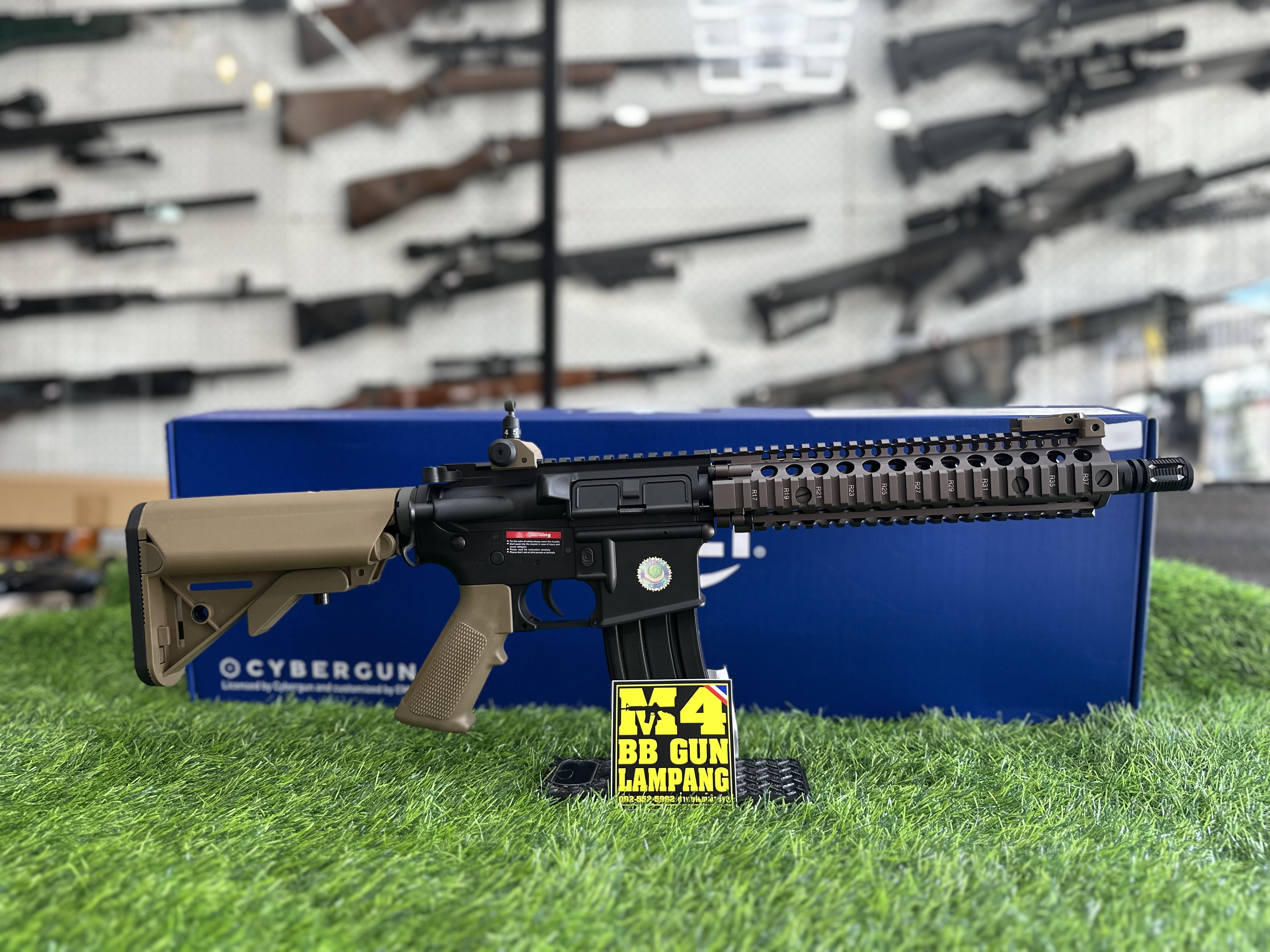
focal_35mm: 24
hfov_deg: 71.6
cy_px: 476
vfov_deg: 56.8
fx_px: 881
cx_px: 635
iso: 125
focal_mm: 6.86
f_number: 1.78
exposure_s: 1/121
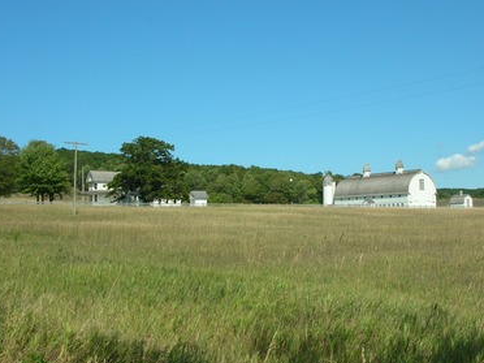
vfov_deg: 30.8
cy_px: 146
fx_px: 657
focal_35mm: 47
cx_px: 311
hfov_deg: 40.1
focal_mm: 5.8
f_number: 5.6
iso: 50
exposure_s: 1/340
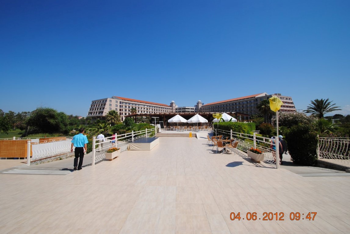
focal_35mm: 15
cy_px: 117
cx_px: 175
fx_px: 146
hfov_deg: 100.3
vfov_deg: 77.5
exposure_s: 1/320
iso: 100
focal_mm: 10
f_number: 9
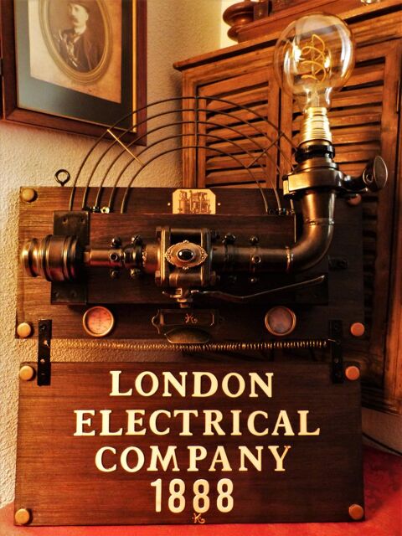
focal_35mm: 25
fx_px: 387
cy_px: 268
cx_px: 201
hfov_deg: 54.9
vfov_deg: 69.4
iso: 400
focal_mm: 4.5
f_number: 2.8
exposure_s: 1/5
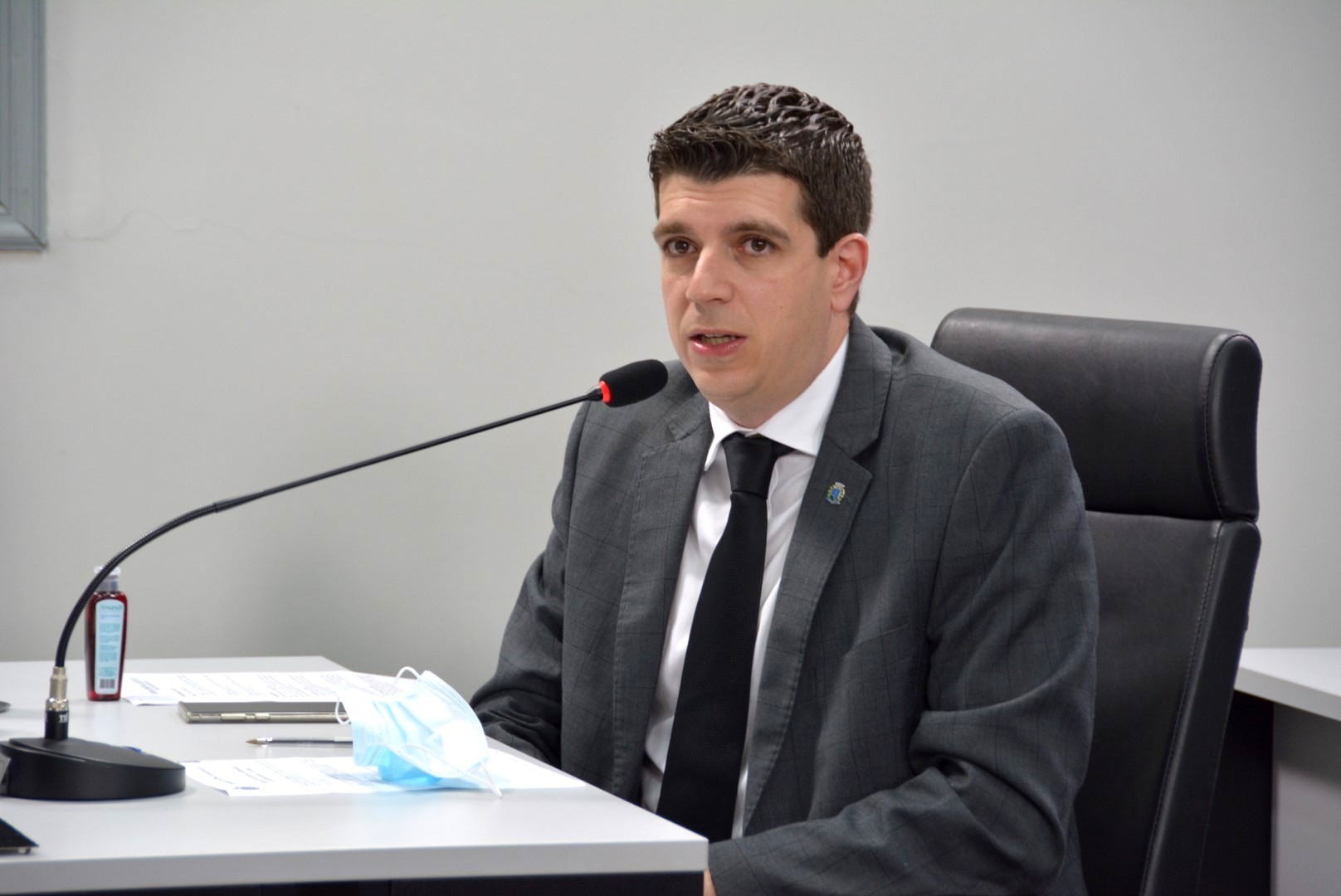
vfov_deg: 7.1
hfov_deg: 10.5
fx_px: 7269
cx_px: 670
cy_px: 448
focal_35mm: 195
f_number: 5.6
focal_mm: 130
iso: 400
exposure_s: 1/80
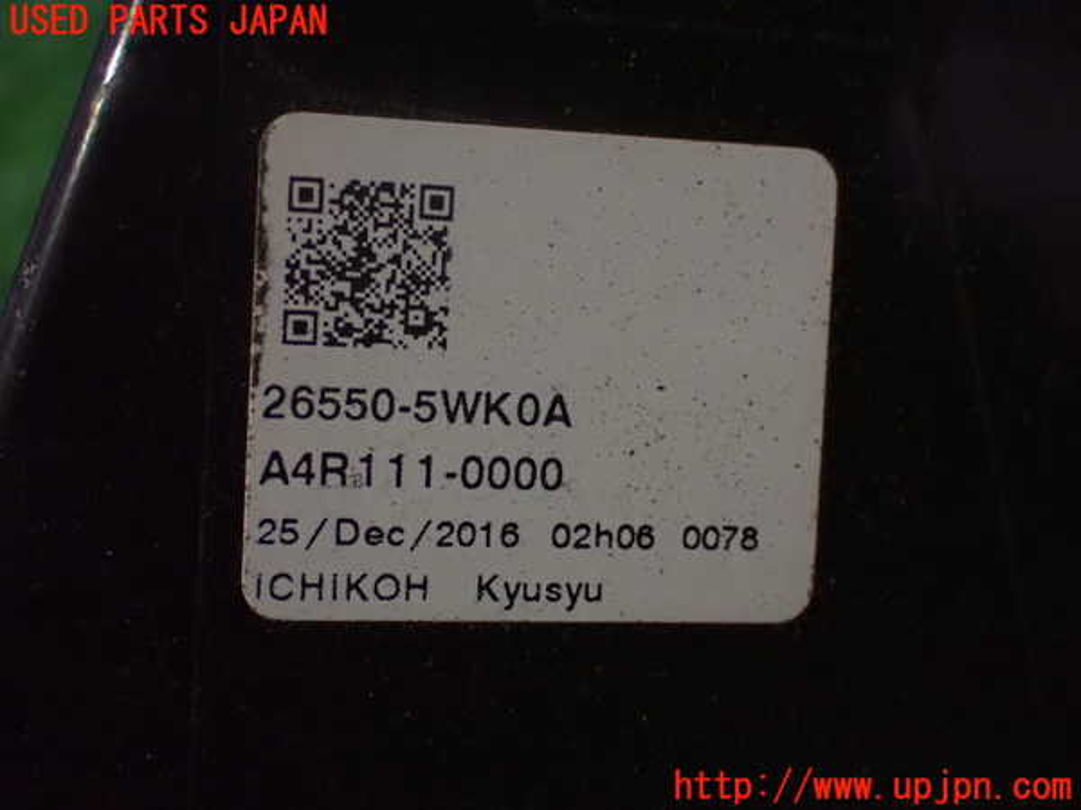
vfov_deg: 25.2
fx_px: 1811
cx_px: 540
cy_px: 405
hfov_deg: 33.2
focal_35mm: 58
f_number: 3.5
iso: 1600
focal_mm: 10.35
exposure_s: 1/60
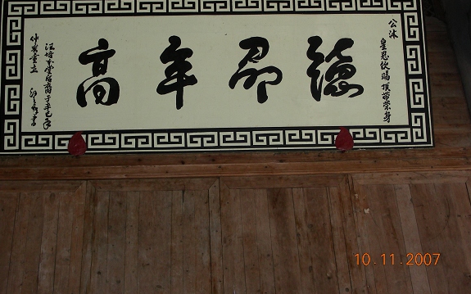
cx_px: 236
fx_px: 796
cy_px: 118
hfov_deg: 33.0
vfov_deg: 20.9
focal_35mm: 62
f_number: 3.5
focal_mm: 9.7
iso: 50
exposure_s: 1/30
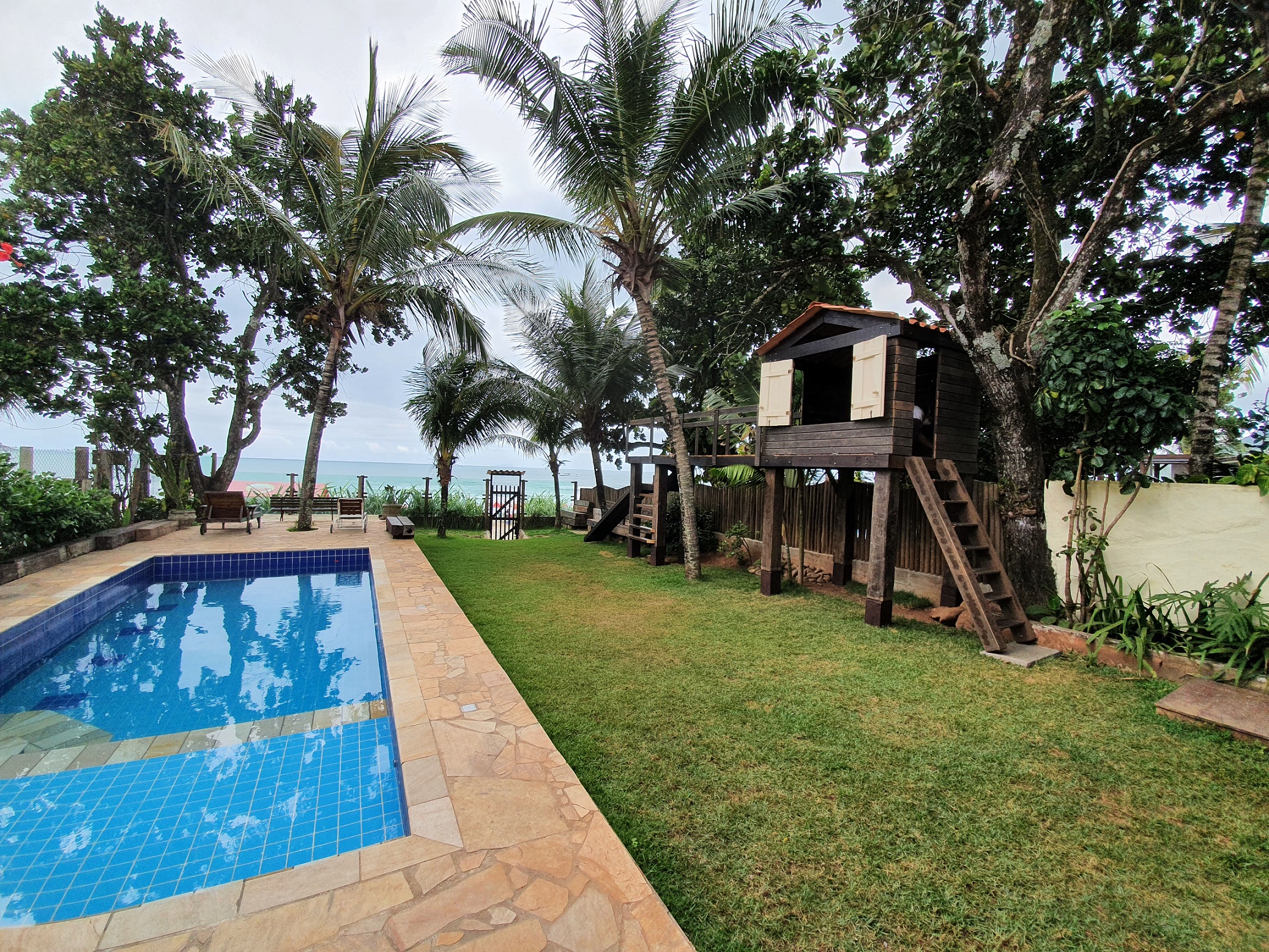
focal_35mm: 13
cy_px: 476
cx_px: 634
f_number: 2.2
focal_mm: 1.8
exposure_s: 1/690
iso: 50
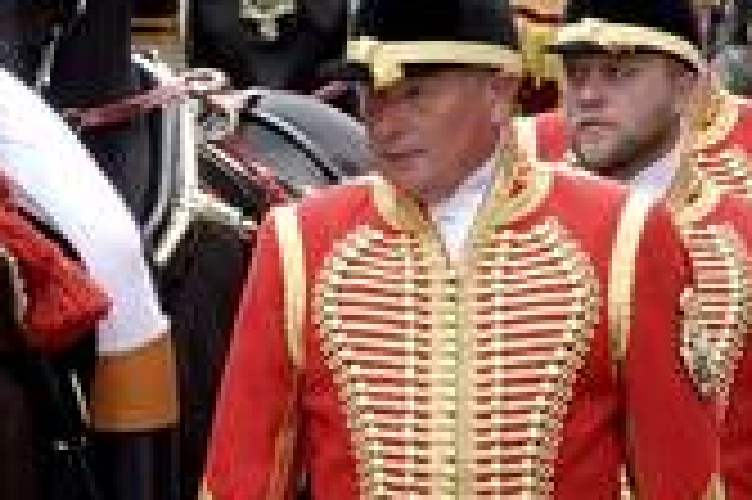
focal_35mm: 571
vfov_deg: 2.4
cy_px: 277
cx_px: -811
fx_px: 11916
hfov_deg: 3.6
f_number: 4
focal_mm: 42.08
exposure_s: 1/160
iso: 100
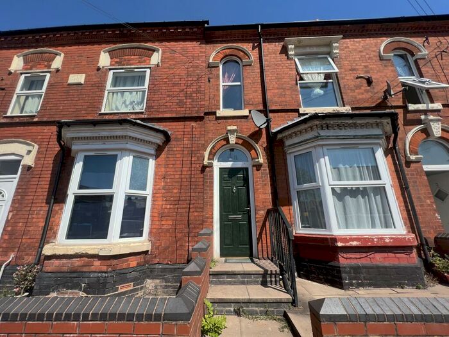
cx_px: 224
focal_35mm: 13
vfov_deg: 89.9
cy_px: 168
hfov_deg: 106.2
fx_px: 169
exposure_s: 1/1357
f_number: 1.8
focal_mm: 1.57
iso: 32
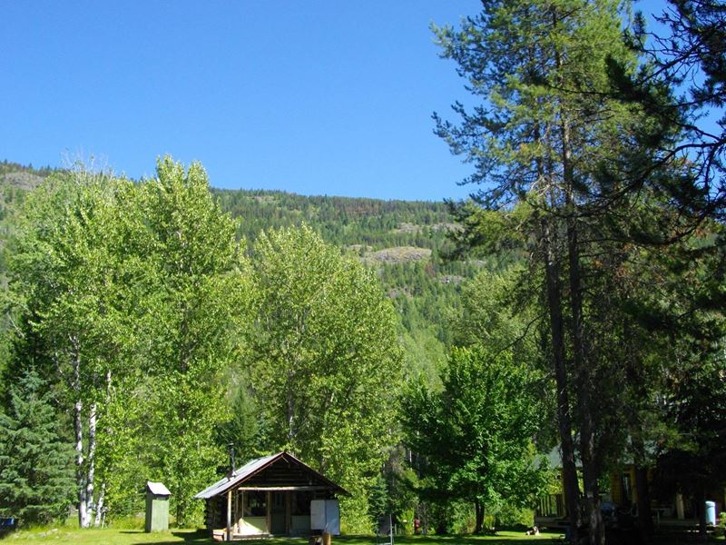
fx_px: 839
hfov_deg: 46.8
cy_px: 272
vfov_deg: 36.0
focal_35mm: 40
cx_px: 363
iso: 100
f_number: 3.2
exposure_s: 1/400
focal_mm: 7.1
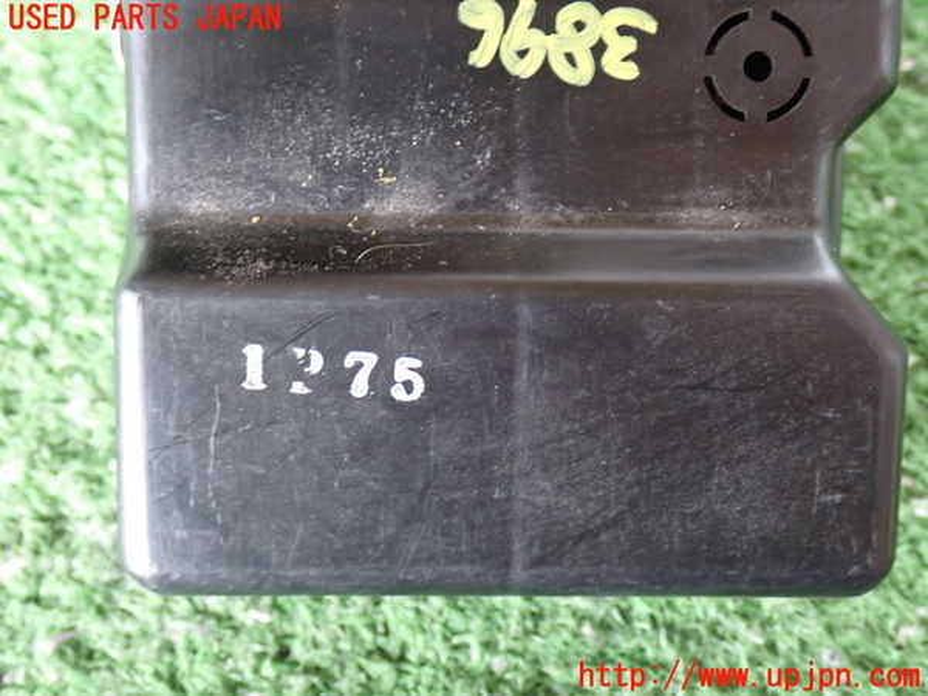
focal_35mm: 50
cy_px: 348
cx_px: 464
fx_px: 1340
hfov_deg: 38.2
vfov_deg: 29.1
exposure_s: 1/13
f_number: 3.2
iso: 800
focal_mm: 9.01
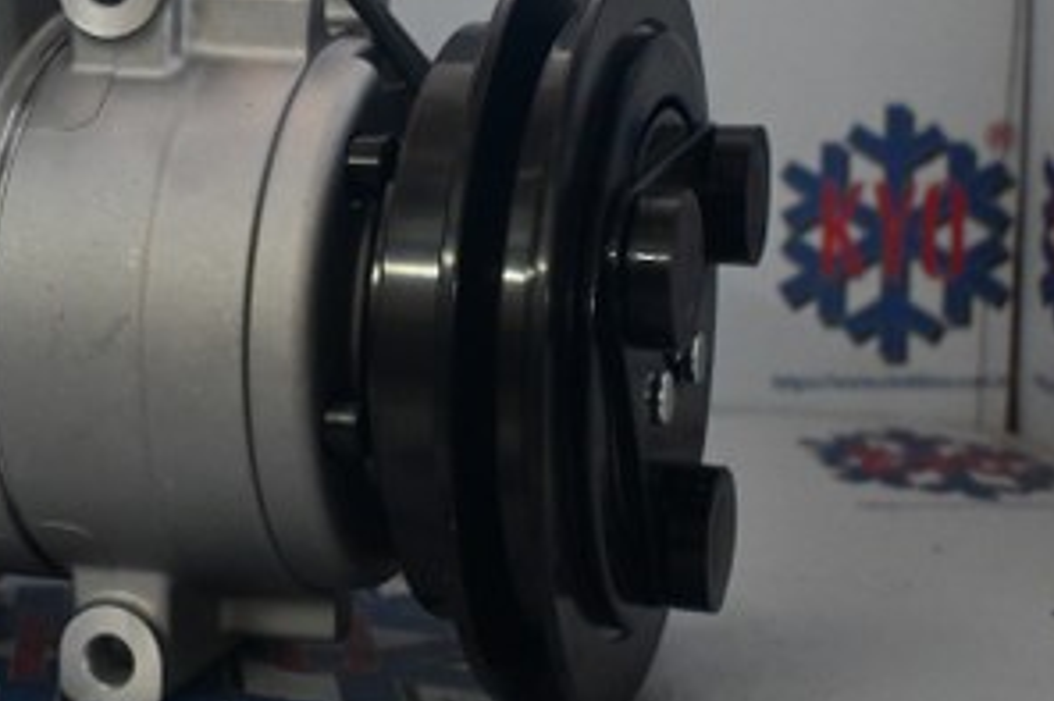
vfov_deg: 17.2
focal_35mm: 79
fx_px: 2312
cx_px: 221
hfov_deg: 25.3
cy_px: 246
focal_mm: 26
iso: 3600
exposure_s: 1/60
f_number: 4.5
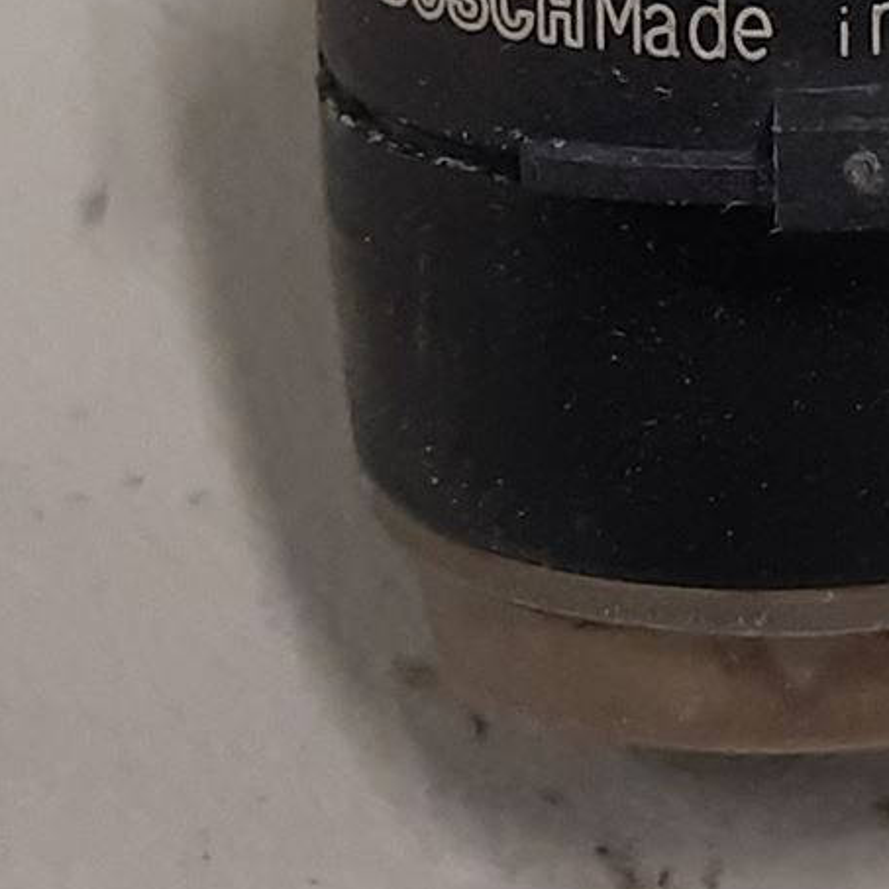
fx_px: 3022
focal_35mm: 104
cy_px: -118
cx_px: 814
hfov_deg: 16.5
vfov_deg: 16.2
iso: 125
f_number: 1.7
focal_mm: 3.93
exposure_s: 1/50
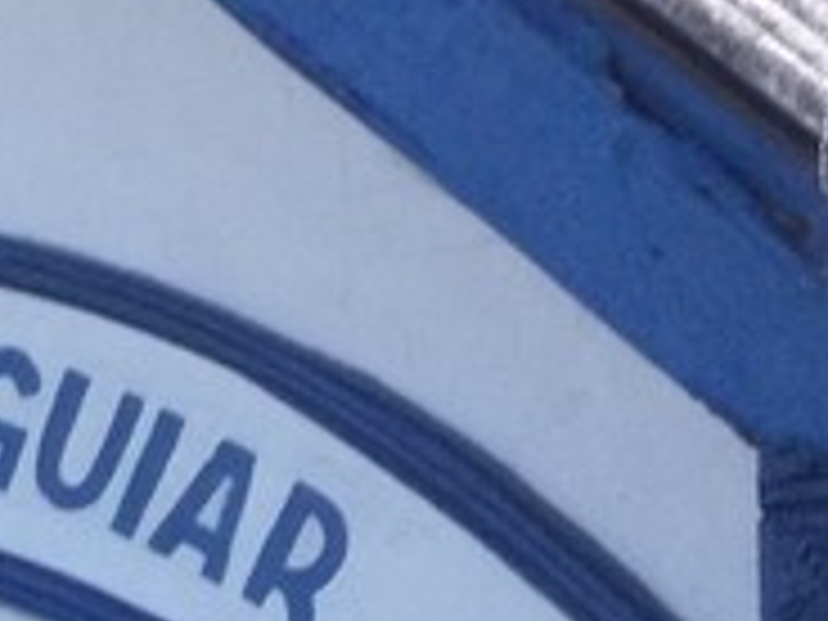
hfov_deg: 3.4
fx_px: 13969
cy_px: 572
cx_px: -612
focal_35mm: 584
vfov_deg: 2.5
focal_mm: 20
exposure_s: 1/160
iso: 200
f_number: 6.8
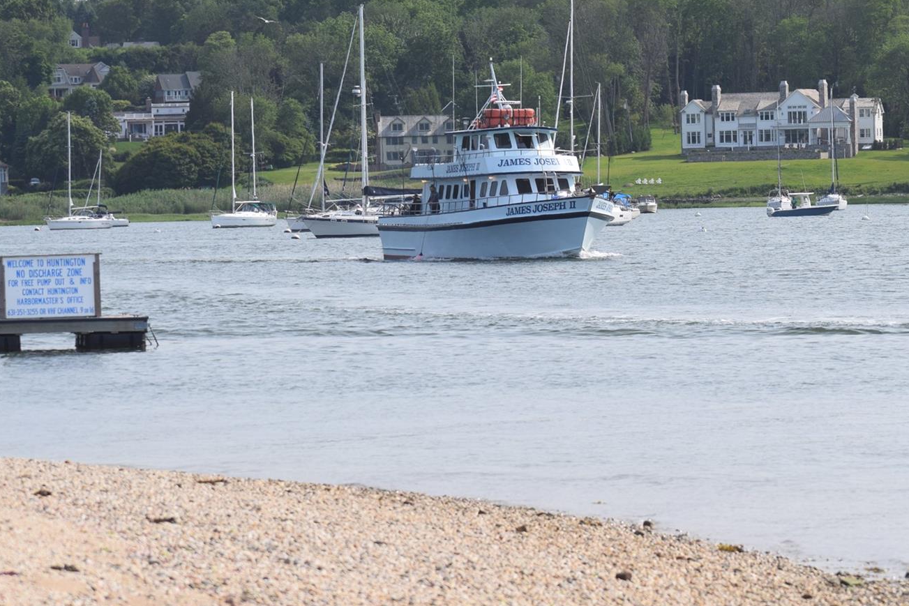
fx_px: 5833
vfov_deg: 5.9
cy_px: 205
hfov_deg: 8.9
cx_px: 555
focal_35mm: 231
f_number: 7.1
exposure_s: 1/800
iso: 200
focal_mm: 98
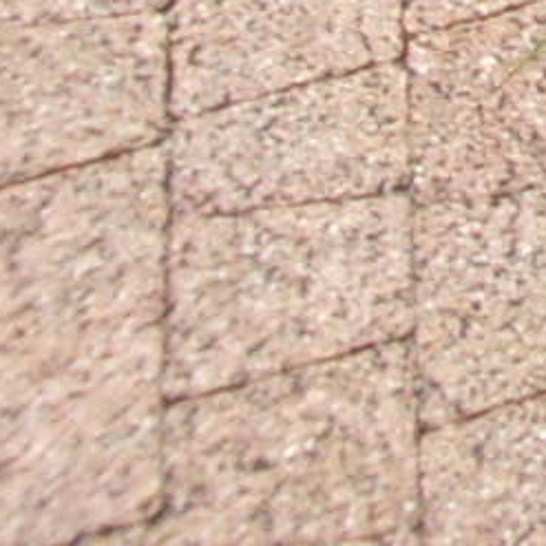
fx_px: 3658
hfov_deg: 7.2
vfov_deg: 7.6
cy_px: -1046
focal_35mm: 205
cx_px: 1828
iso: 80
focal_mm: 5.1
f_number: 10.8
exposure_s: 1/45
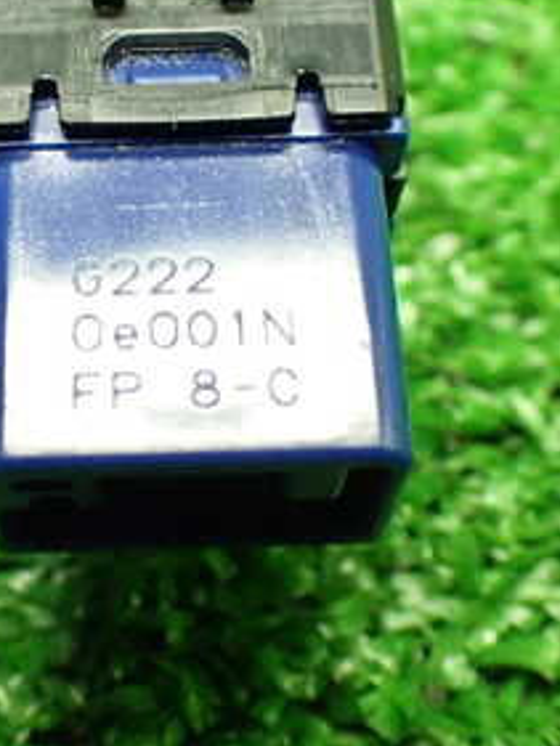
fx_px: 1379
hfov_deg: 22.7
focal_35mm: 64
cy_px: 263
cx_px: 146
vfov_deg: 30.1
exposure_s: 1/80
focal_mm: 5.4
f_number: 2.3
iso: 800
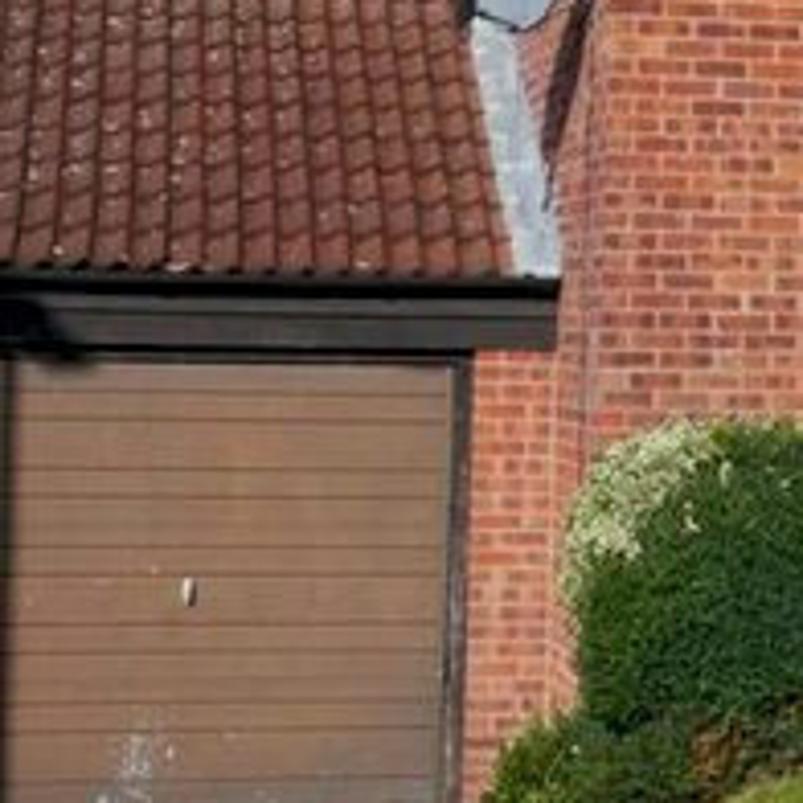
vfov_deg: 14.3
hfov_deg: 14.1
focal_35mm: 120
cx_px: 928
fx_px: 3149
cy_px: 10
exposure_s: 1/400
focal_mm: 19
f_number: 9
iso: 160
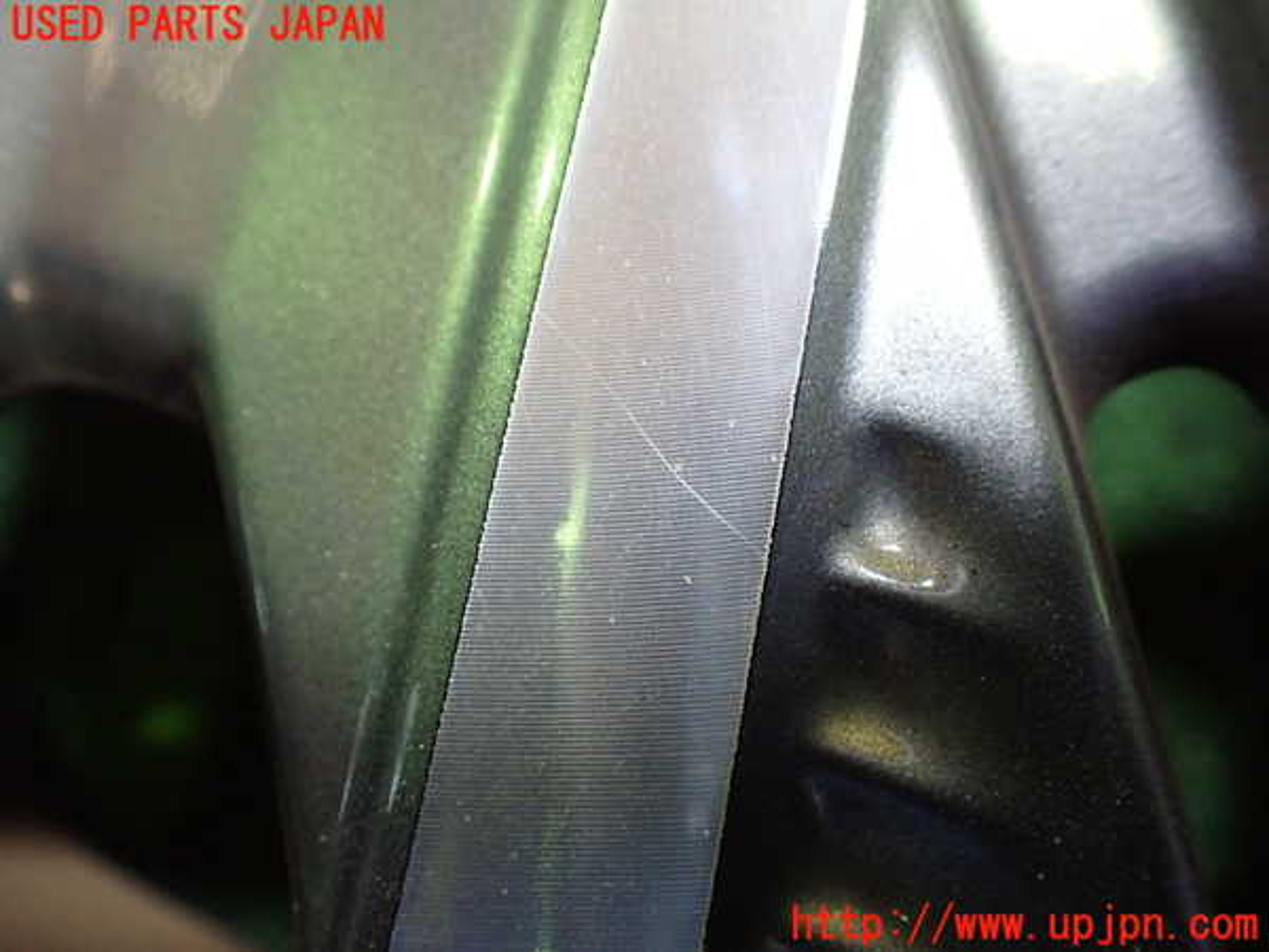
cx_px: 634
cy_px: 476
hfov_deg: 60.0
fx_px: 1100
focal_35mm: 30
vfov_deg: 46.8
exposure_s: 1/40
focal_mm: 5.4
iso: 800
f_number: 2.3
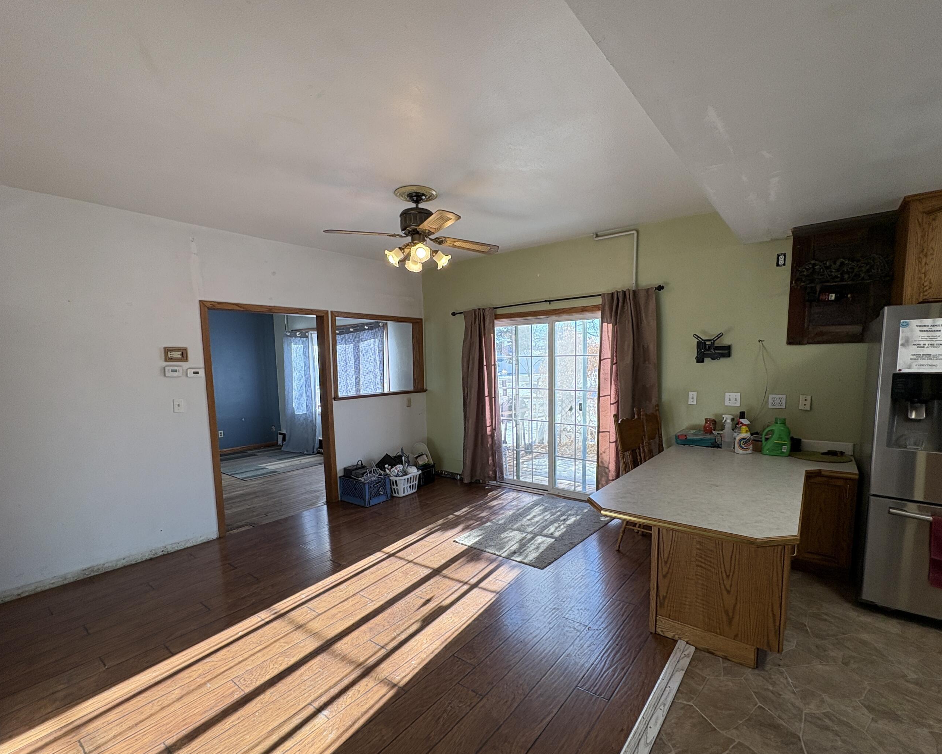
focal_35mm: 16
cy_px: 406
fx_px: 446
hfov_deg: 93.1
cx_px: 491
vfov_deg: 80.2
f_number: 2.2
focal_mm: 2.22
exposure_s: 1/156
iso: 64
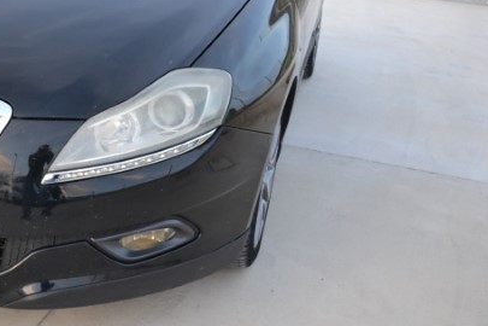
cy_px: 75
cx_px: 57
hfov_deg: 38.5
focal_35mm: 48
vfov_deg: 27.6
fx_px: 651
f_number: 4
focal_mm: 18
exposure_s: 1/60
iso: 400
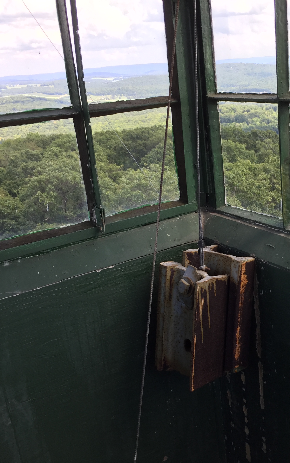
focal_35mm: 42
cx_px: 234
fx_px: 531
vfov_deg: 47.2
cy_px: 236
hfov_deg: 29.8
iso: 32
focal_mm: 4.15
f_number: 2.2
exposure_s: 1/304
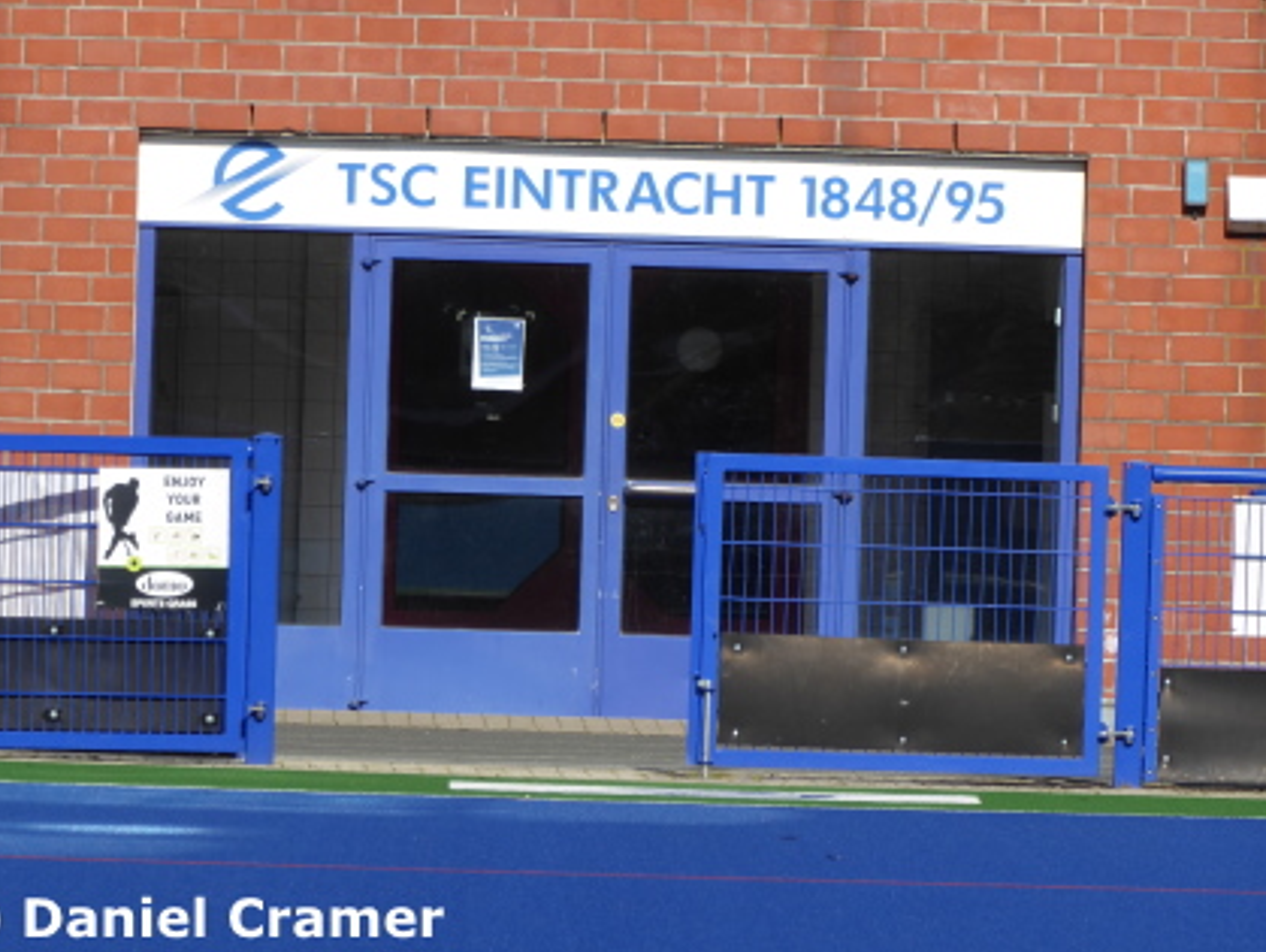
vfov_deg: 3.0
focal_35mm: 499
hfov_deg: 4.0
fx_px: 18265
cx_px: 610
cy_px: 453
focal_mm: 83.4
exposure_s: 1/320
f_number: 6
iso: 80
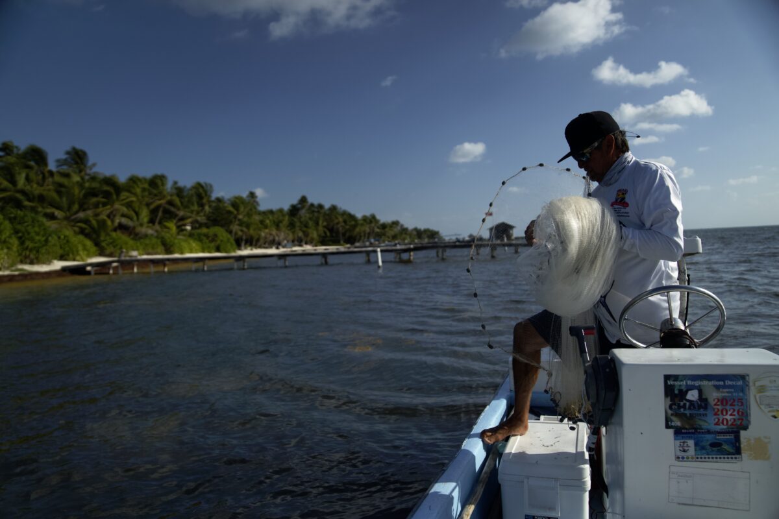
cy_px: 260
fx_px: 519
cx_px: 390
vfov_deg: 53.1
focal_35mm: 24
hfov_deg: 73.7
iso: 500
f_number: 2.8
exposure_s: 1/6400
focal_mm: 24
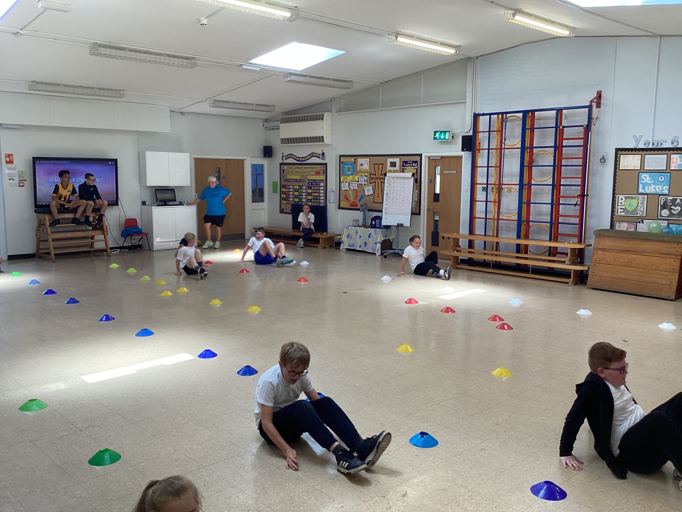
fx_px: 611
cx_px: 341
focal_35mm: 31
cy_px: 256
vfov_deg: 45.4
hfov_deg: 58.4
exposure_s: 1/100
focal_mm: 3.3
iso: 50
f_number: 2.4
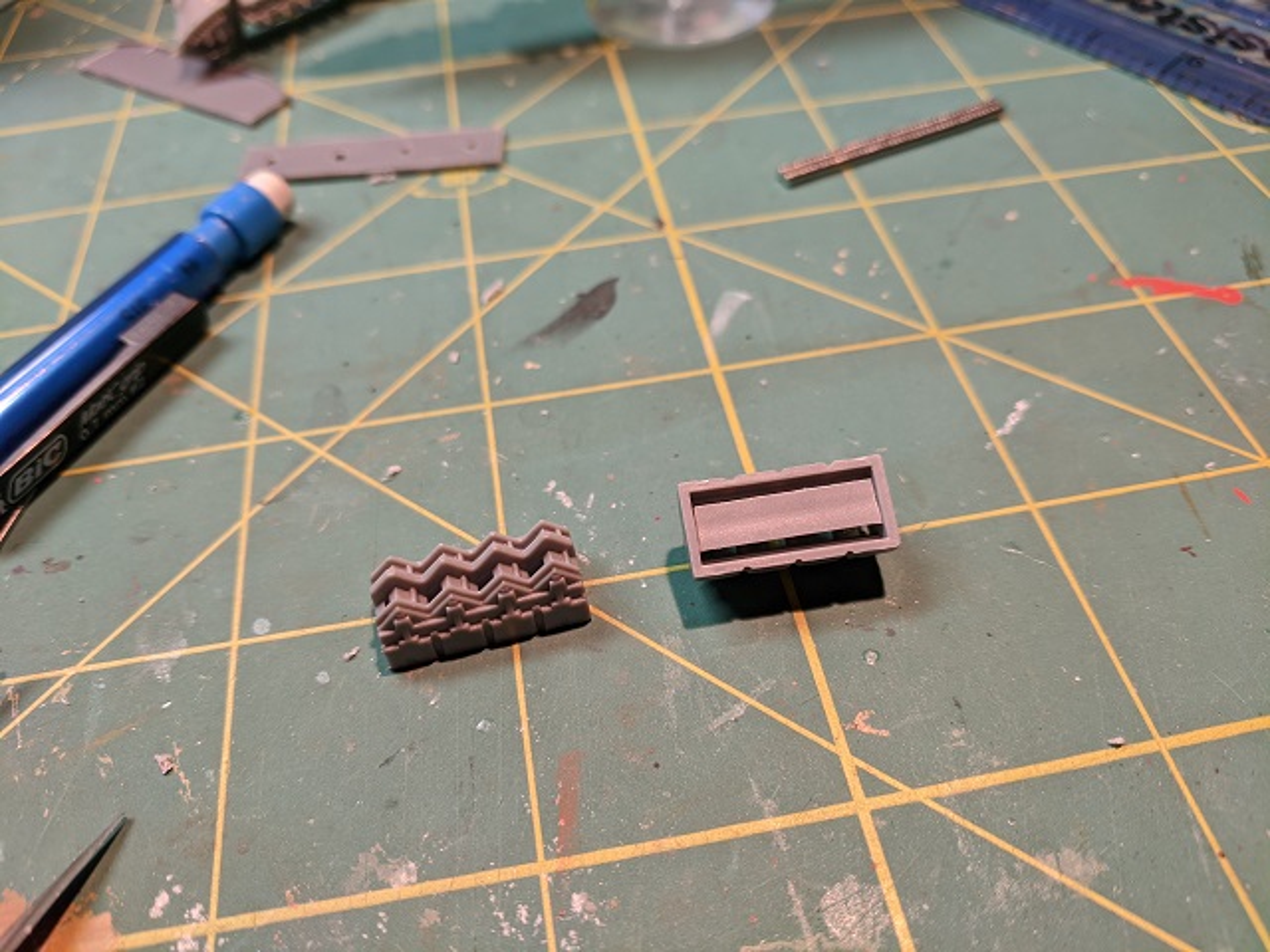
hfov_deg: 67.3
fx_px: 954
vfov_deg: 53.1
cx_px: 635
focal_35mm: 26
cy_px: 476
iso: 91
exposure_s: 1/120
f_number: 2
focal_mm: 4.67
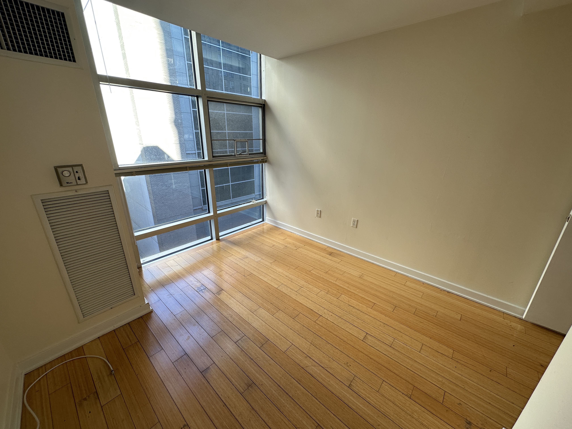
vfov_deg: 85.7
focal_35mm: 14
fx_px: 231
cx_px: 286
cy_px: 214
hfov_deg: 102.1
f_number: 2.2
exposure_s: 1/99
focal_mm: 2.22
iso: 40
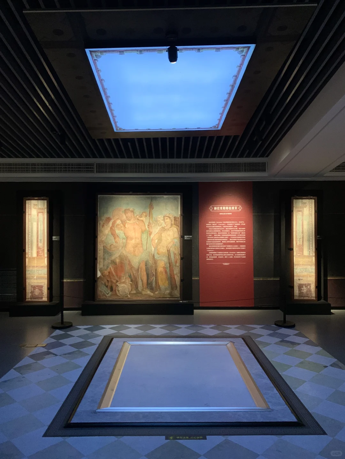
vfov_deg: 67.3
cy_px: 230
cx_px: 172
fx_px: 346
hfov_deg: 53.1
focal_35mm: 26
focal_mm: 4.25
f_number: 1.8
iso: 500
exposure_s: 1/30
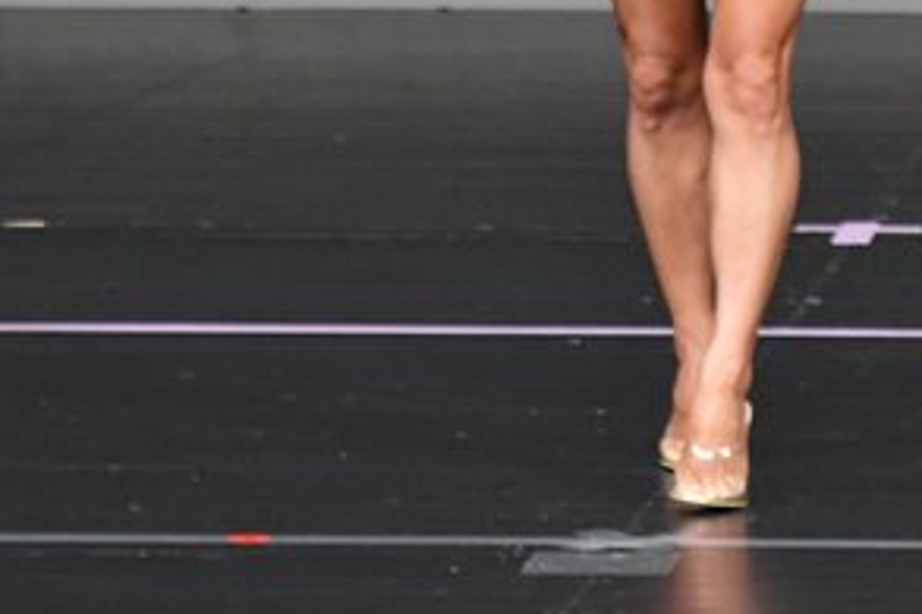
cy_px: -167
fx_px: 23369
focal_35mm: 913
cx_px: 861
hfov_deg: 2.3
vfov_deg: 1.5
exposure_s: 1/400
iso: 4000
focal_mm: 230
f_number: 5.6
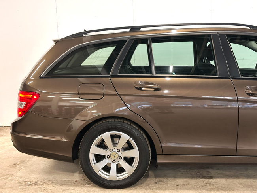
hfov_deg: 39.6
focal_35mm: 48
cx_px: 128
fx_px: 356
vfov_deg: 30.3
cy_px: 96
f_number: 1.8
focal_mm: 6.86
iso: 250
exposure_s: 1/35
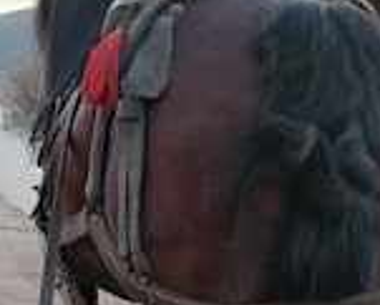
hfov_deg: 30.5
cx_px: 174
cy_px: 313
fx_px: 698
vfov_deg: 23.5
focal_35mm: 62
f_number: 1.75
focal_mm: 5.25
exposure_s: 1/33.3
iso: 931
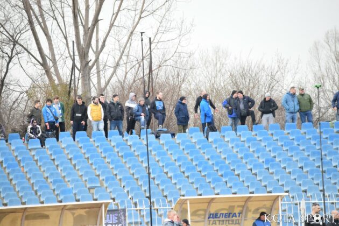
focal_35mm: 330
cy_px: 113
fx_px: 3107
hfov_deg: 6.2
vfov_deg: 4.2
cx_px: 170
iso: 1600
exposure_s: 1/640
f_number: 5.3
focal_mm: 220
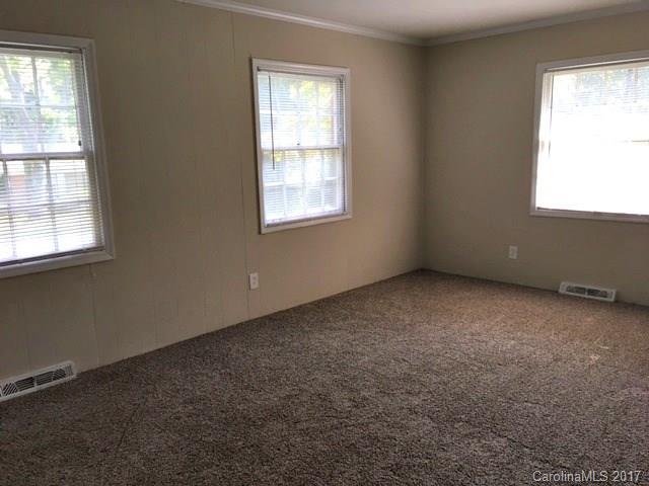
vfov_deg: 48.2
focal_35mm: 29
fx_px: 544
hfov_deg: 61.7
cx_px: 324
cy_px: 243
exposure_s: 1/30
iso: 32
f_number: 2.2
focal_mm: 4.15
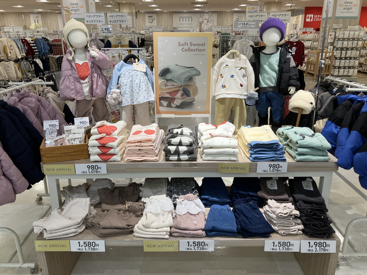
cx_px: 184
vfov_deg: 49.7
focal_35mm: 28
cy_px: 138
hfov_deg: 63.4
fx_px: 297
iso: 32
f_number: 1.8
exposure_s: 1/120
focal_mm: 3.99
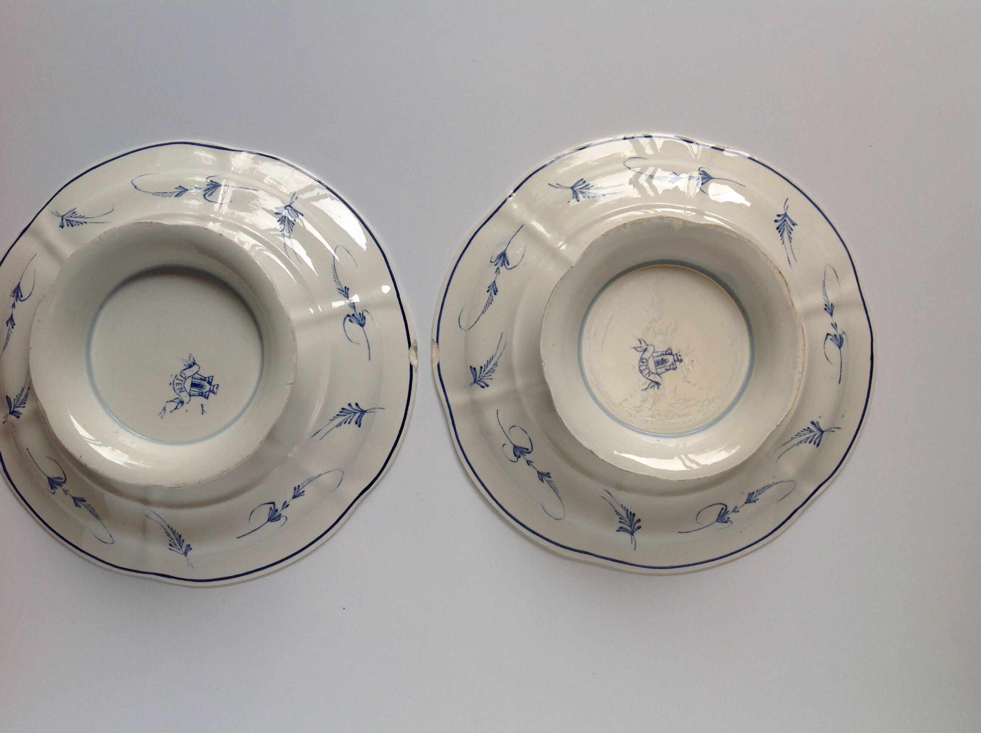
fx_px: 990
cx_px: 490
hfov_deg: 52.7
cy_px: 366
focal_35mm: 35
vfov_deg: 40.6
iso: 50
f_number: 2.4
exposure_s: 1/60
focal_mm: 4.28
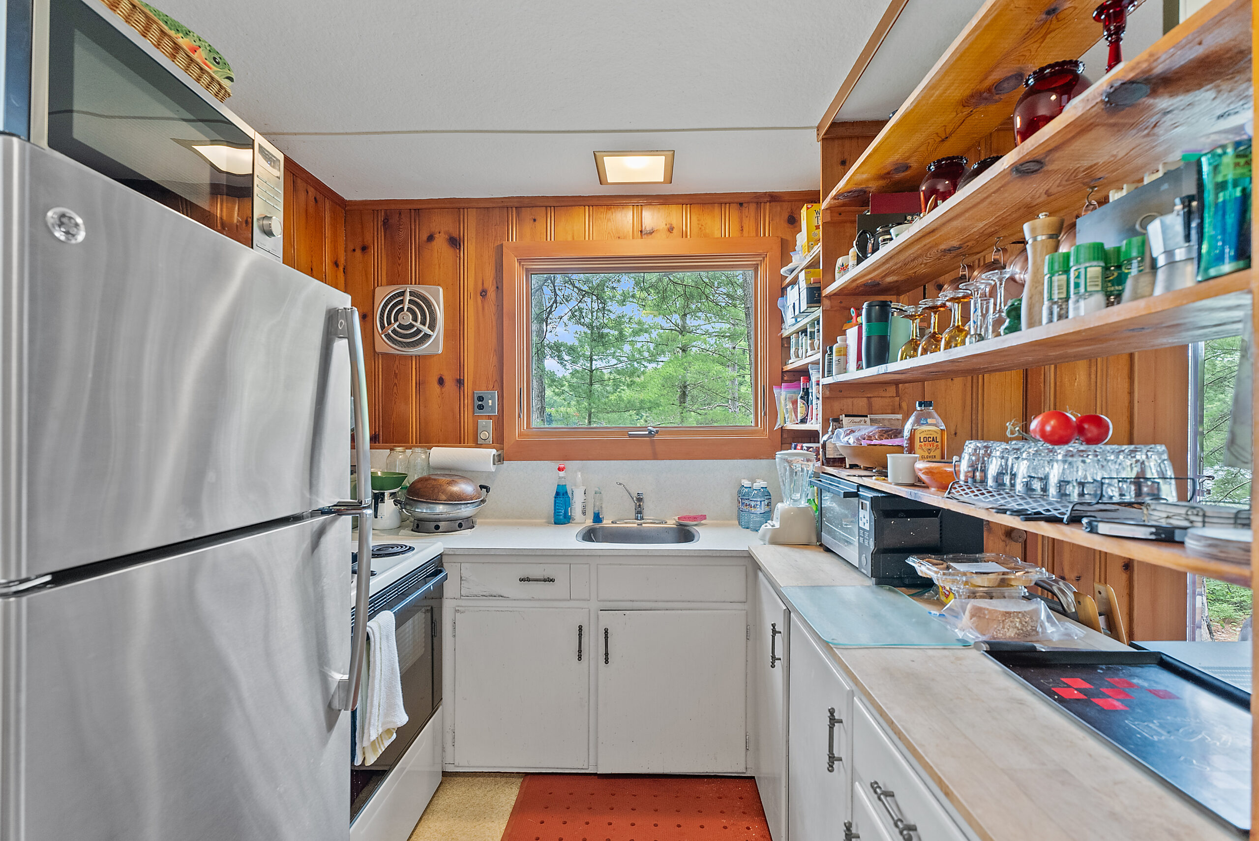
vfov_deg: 73.8
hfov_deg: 96.7
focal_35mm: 16
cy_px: 420
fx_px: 560
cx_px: 630
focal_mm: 16
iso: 500
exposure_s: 1/10
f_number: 5
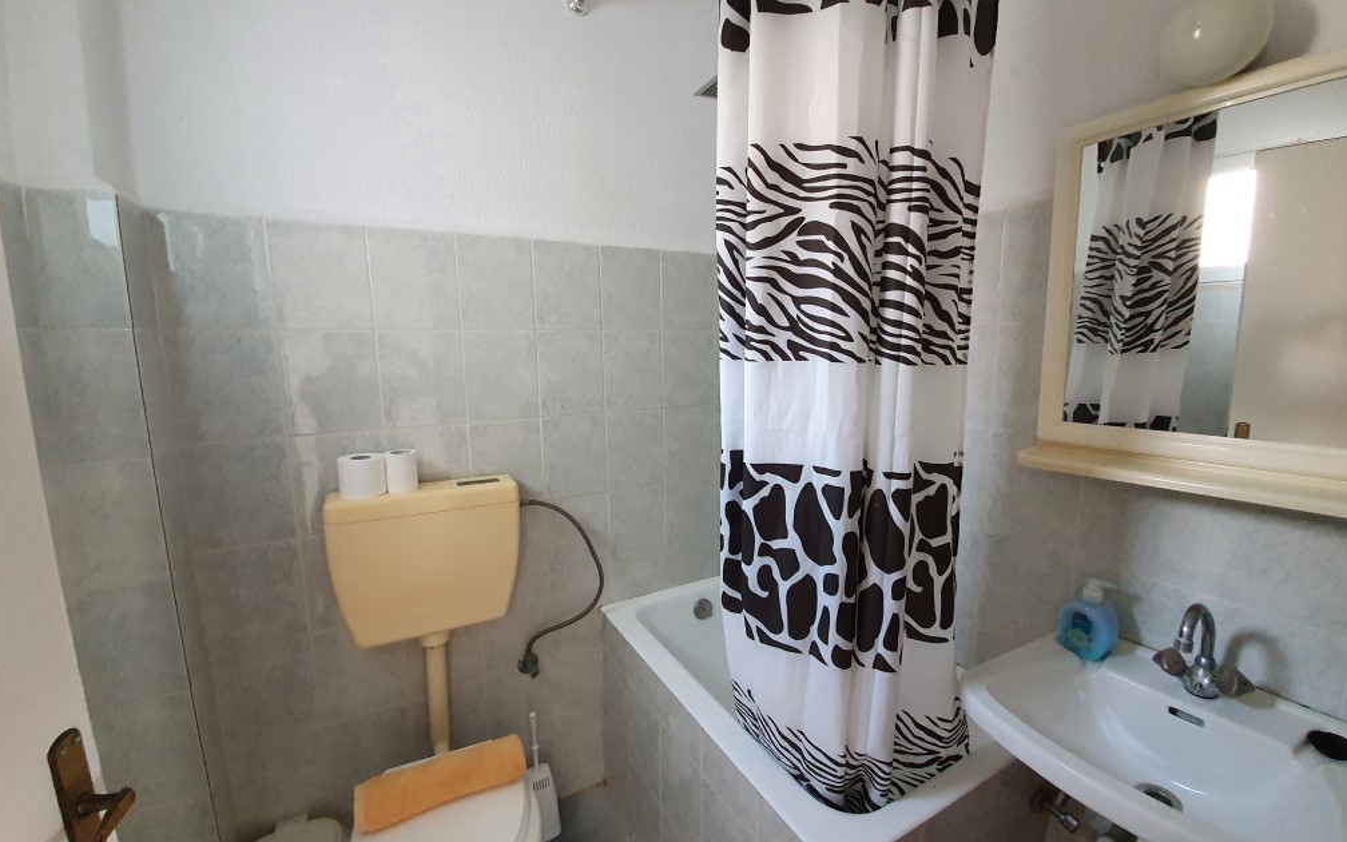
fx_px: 514
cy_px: 426
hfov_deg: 105.3
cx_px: 679
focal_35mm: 14
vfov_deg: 78.6
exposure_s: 1/33
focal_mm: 1.8
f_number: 2.2
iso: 400
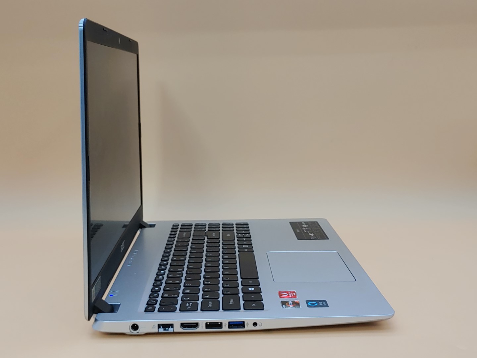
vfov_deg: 32.9
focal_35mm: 44
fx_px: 606
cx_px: 238
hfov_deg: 42.9
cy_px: 179
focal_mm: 4.36
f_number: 1.8
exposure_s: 1/120
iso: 50
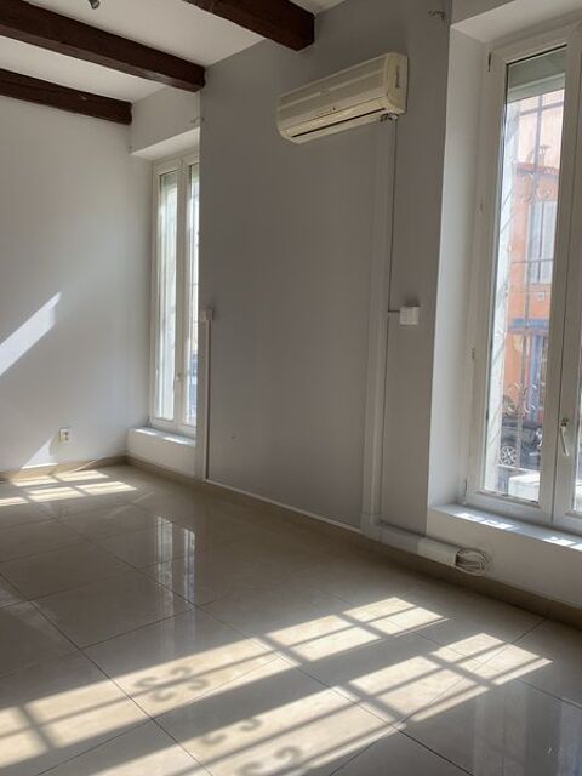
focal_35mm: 26
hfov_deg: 53.1
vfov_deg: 67.3
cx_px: 291
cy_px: 388
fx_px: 583
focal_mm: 4.25
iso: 25
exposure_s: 1/413
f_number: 1.8
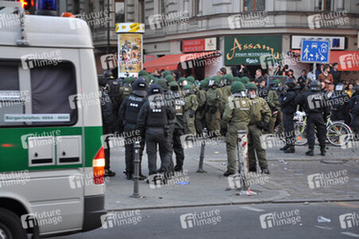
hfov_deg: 28.1
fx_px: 717
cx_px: 180
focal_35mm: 72
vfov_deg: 18.9
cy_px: 120
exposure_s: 1/50
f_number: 4.8
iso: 500
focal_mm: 48
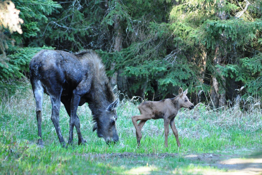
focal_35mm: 450
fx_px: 3277
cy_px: 88
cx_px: 131
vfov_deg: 3.1
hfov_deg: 4.6
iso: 1600
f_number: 5.6
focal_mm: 300
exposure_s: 1/320
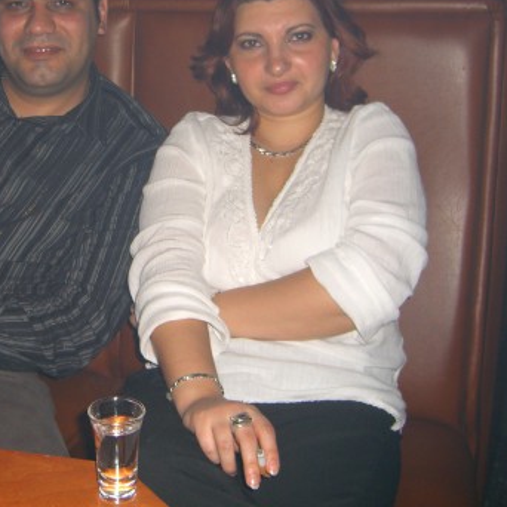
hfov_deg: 28.6
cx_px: 125
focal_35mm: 59
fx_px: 978
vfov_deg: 28.9
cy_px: 176
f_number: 2.8
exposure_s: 1/60
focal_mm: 7.9
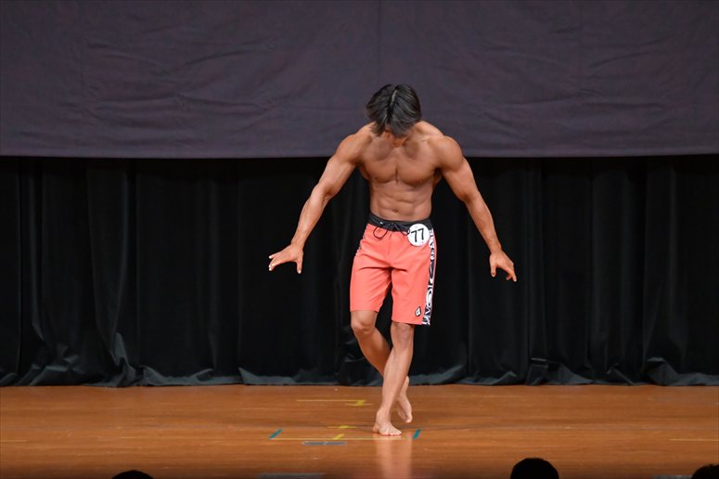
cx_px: 360
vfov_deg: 5.1
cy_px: 240
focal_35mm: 270
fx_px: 5390
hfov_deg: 7.6
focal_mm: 180
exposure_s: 1/400
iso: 5000
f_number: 5.6
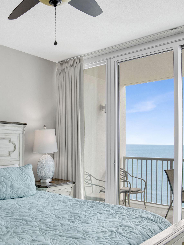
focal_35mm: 35
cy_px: 142
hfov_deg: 38.3
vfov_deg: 52.4
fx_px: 248
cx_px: 23
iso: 200
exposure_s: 1/5
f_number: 11
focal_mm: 18
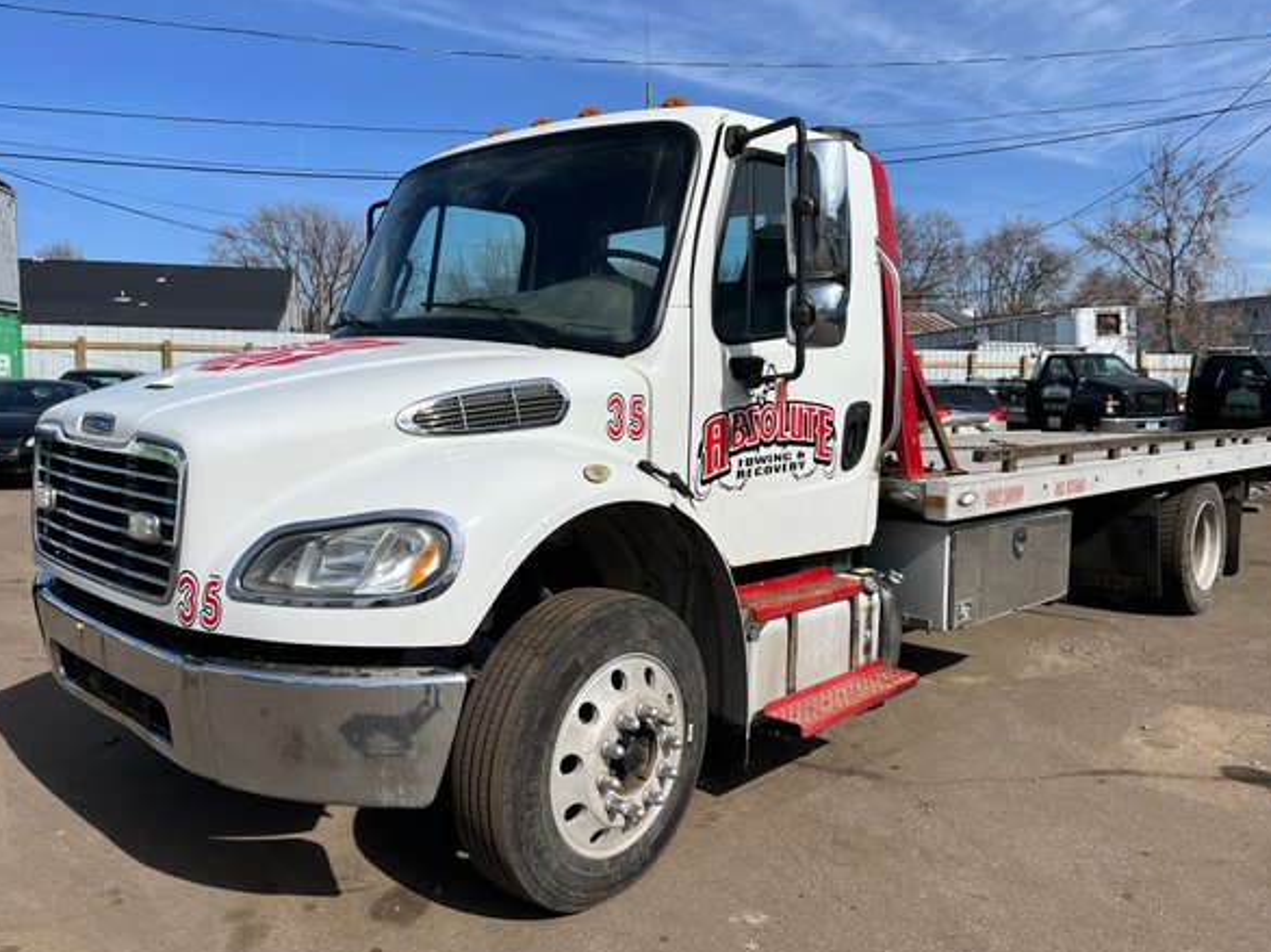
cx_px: 667
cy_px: 456
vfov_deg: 49.7
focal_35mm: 28
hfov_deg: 63.4
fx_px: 1028
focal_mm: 5.1
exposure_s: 1/6173
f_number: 1.6
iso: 50
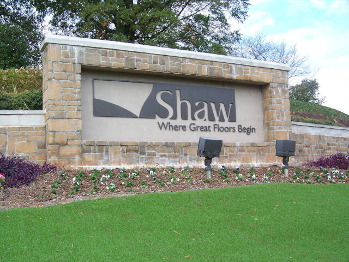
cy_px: 131
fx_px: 434
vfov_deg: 33.6
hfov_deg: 43.9
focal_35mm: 43
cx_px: 174
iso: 64
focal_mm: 6.75
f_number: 2.8
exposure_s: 1/160
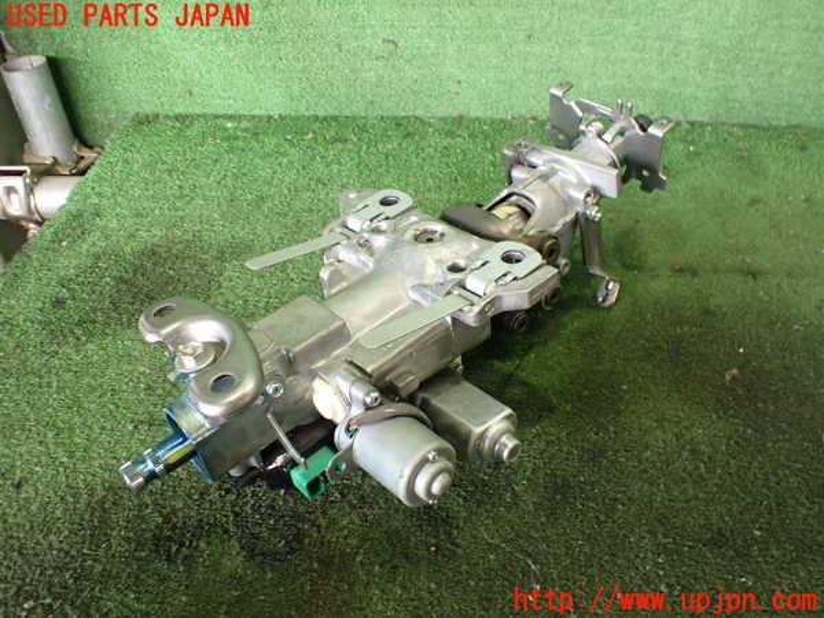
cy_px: 309
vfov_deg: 46.8
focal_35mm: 30
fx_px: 714
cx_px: 412
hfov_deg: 60.0
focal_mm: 5.4
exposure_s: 1/100
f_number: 2.3
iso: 800
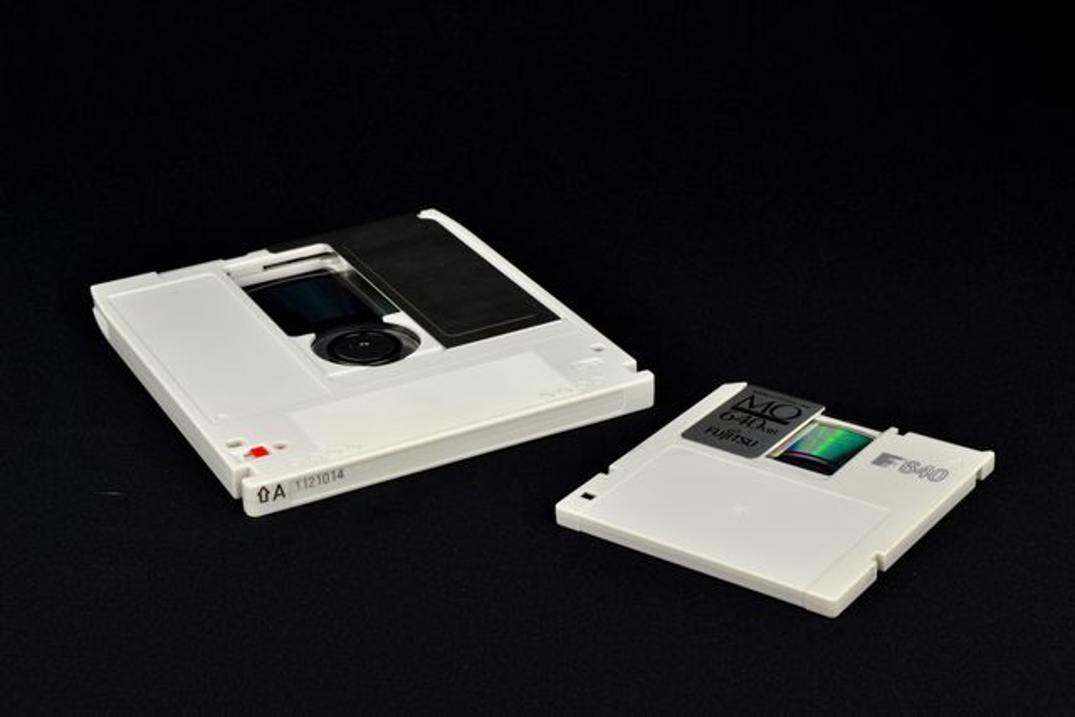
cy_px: 358
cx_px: 538
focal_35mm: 69
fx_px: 2061
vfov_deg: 19.7
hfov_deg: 29.2
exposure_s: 1/6
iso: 100
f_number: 18
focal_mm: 46
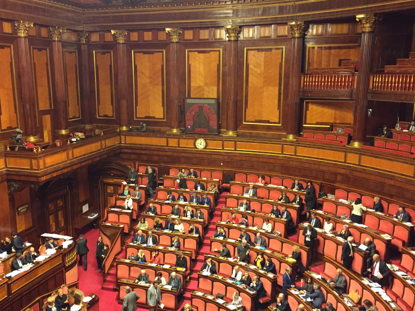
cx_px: 192
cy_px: 156
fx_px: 408
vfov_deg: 41.8
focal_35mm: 34
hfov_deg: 53.9
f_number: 2.2
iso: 250
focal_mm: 4.15
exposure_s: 1/25
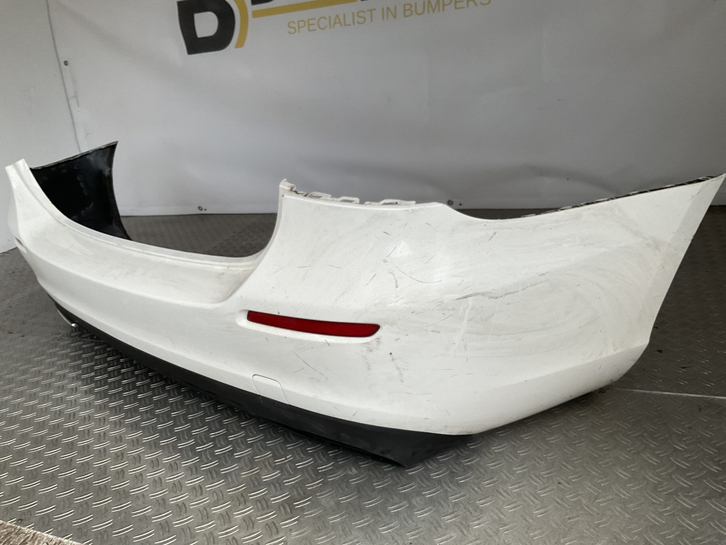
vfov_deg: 48.2
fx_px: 608
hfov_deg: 61.7
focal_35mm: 29
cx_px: 363
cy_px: 272
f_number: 1.8
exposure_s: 1/50
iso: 100
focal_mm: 3
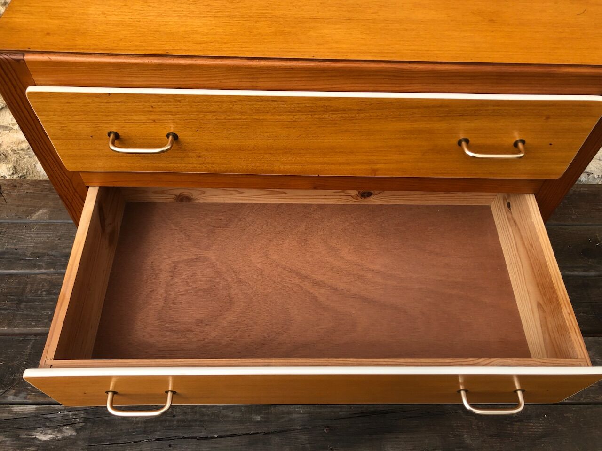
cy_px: 226
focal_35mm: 28
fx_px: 487
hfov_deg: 63.4
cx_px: 301
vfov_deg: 49.7
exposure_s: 1/827
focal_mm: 3.99
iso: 20
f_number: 1.8
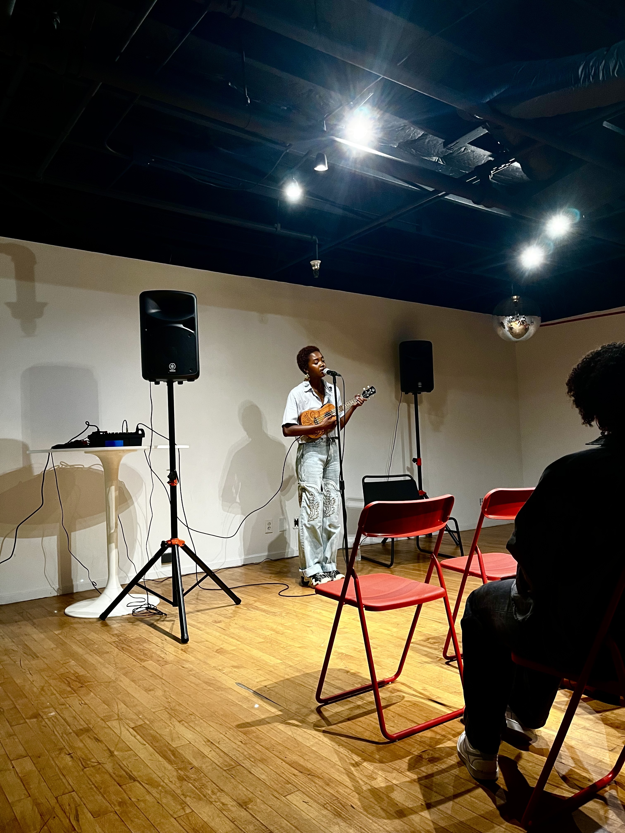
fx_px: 626
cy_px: 416
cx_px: 312
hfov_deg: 53.1
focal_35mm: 26
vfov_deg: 67.3
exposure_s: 1/40
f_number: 1.6
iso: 500
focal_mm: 5.1
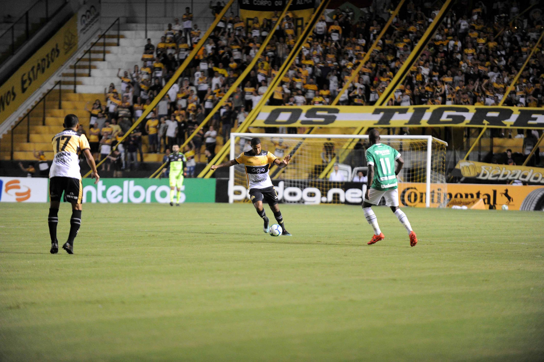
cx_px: 272
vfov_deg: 6.9
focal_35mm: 200
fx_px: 3021
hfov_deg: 10.3
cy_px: 181
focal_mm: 200
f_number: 2.8
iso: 6400
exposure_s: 1/1000
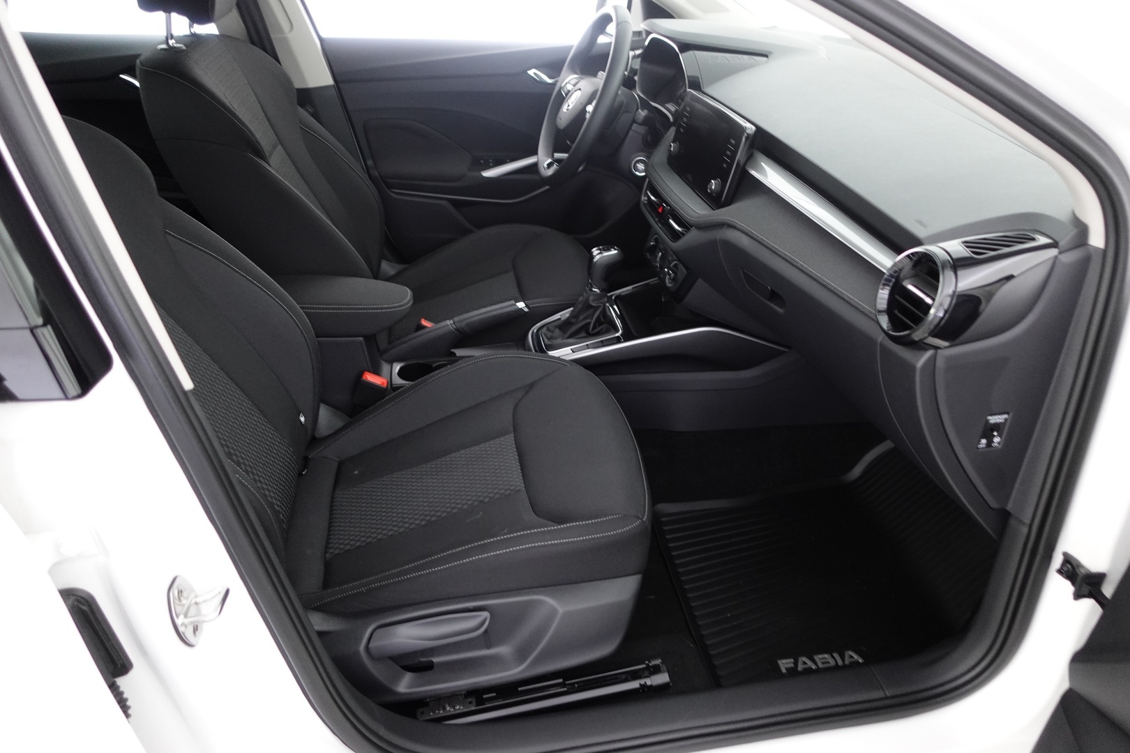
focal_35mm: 24
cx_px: 565
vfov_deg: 53.1
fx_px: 753
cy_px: 376
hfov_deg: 73.7
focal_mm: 9.4
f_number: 1.8
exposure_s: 1/20
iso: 800
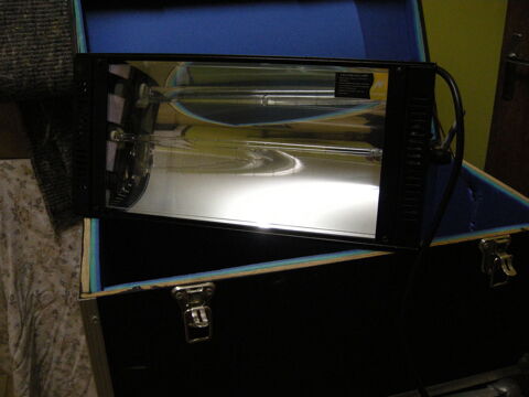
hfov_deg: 52.6
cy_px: 198
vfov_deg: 40.7
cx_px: 264
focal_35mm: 35
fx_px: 535
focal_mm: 7.5
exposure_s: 1/40.7
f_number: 2.7
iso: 400
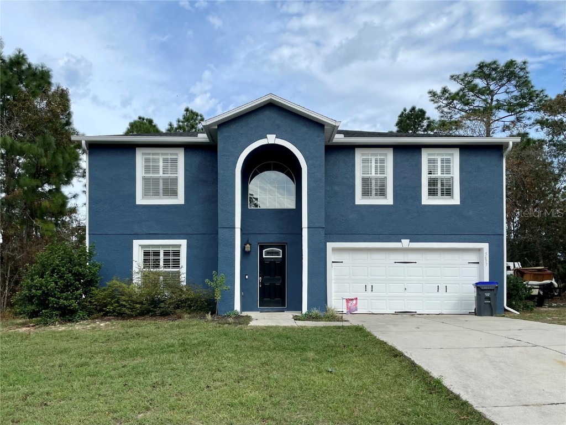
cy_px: 212
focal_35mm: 26
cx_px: 283
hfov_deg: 67.3
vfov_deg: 53.1
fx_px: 425
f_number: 1.6
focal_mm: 4.2
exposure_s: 1/3610
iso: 32
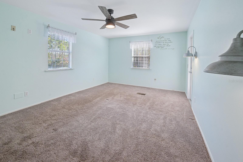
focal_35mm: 14
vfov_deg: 81.3
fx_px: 95
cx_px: 122
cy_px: 81
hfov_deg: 104.2
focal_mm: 14
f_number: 9
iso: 400
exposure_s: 1/50
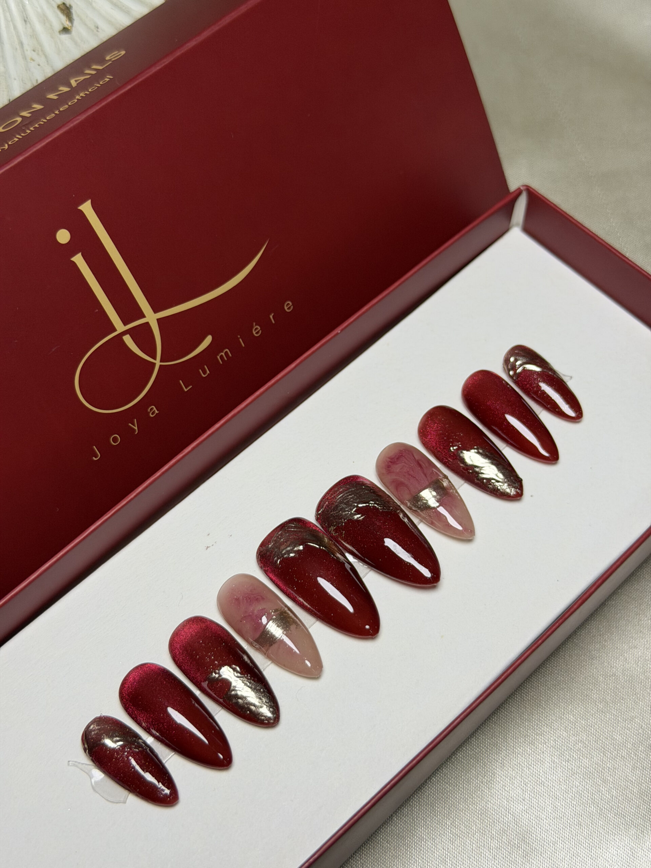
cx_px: 326
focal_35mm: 48
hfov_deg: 30.3
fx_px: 1204
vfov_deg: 39.7
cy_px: 434
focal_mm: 6.76
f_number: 1.78
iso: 80
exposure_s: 1/100
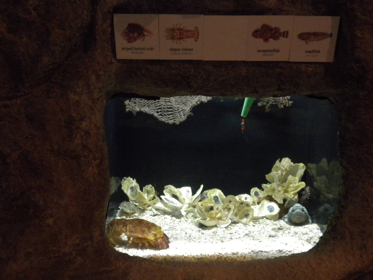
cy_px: 140
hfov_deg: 50.1
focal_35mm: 37
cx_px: 186
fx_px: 399
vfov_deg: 38.7
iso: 400
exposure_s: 1/13.3
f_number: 3.5
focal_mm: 6.6
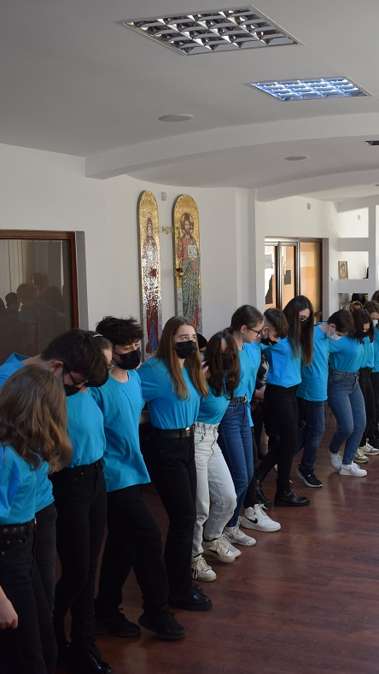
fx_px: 768
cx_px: 318
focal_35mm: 43
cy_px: 335
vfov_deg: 47.4
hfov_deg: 27.0
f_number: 4
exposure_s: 1/60
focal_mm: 18
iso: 400
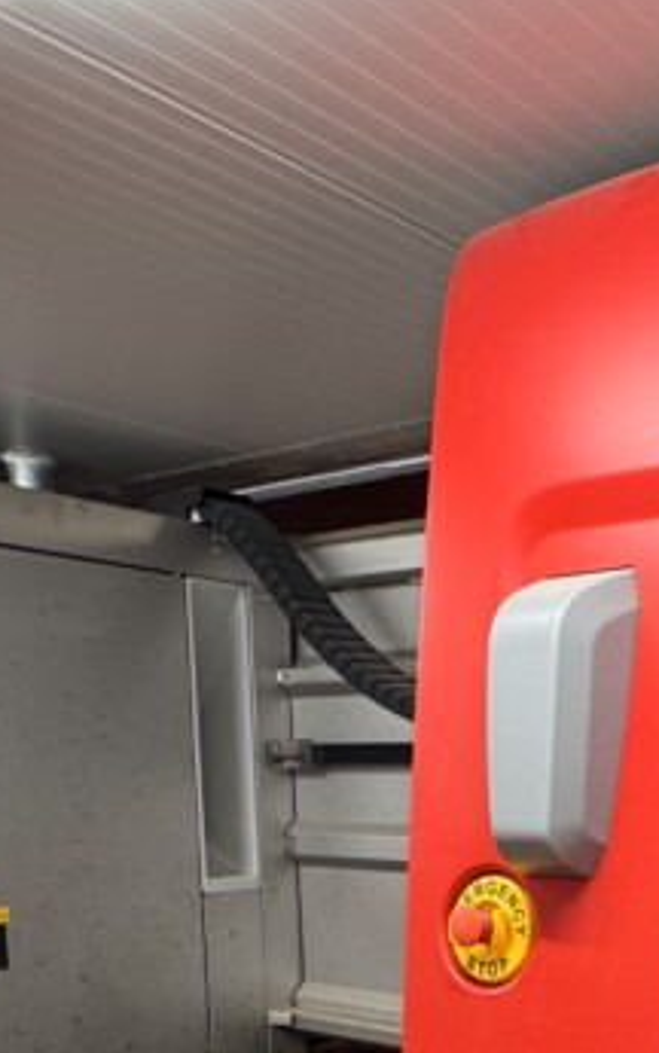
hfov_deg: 27.7
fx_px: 1263
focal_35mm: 44
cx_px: 644
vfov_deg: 40.6
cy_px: 1007
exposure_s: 1/50
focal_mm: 2.22
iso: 200
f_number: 2.2
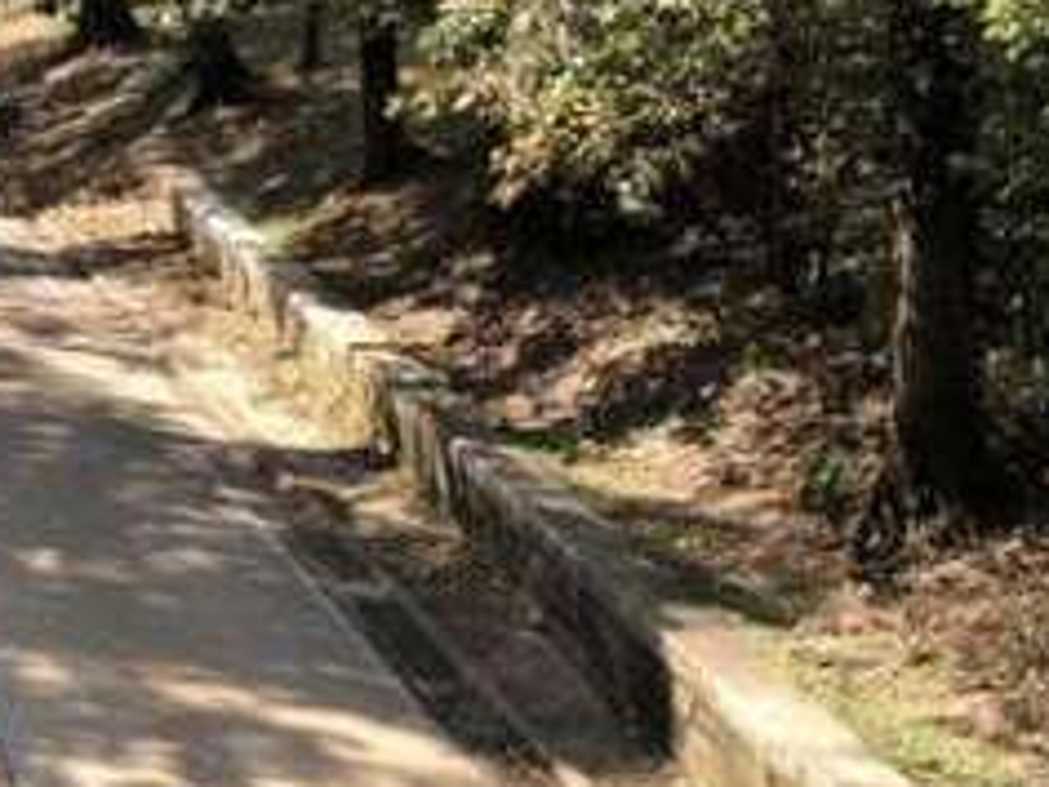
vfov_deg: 15.4
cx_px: -418
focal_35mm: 95
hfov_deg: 18.7
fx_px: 2879
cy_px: 116
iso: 20
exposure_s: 1/328
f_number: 1.8
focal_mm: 4
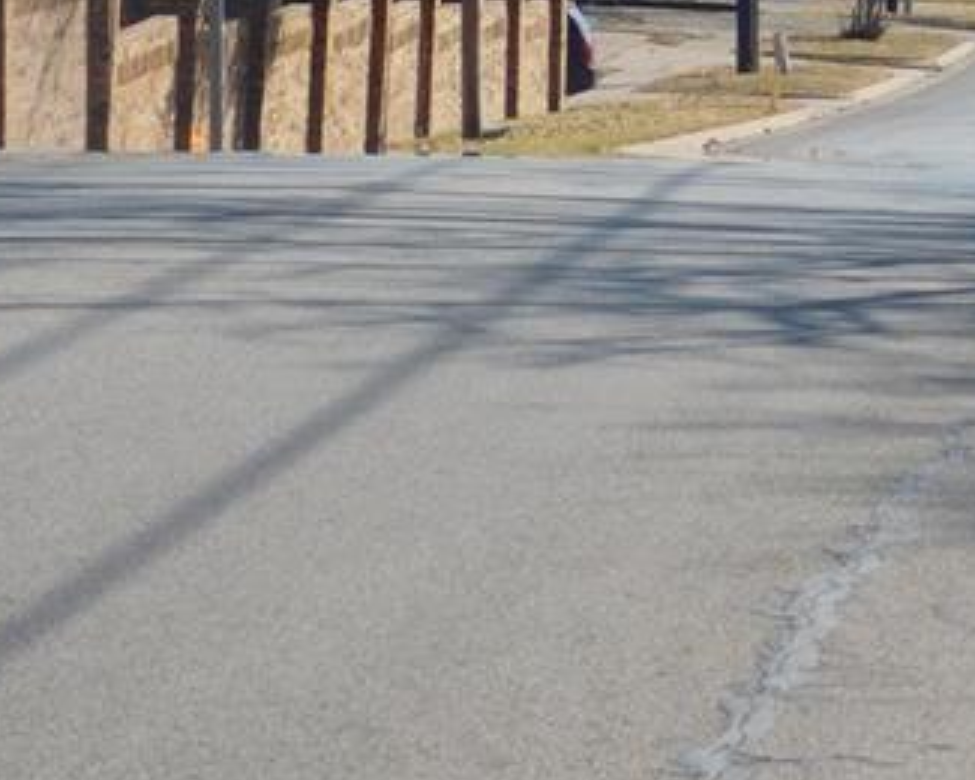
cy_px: -126
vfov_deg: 5.1
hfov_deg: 6.3
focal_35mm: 304
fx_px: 8772
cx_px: 1062
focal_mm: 17.6
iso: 125
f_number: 4.6
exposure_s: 1/800
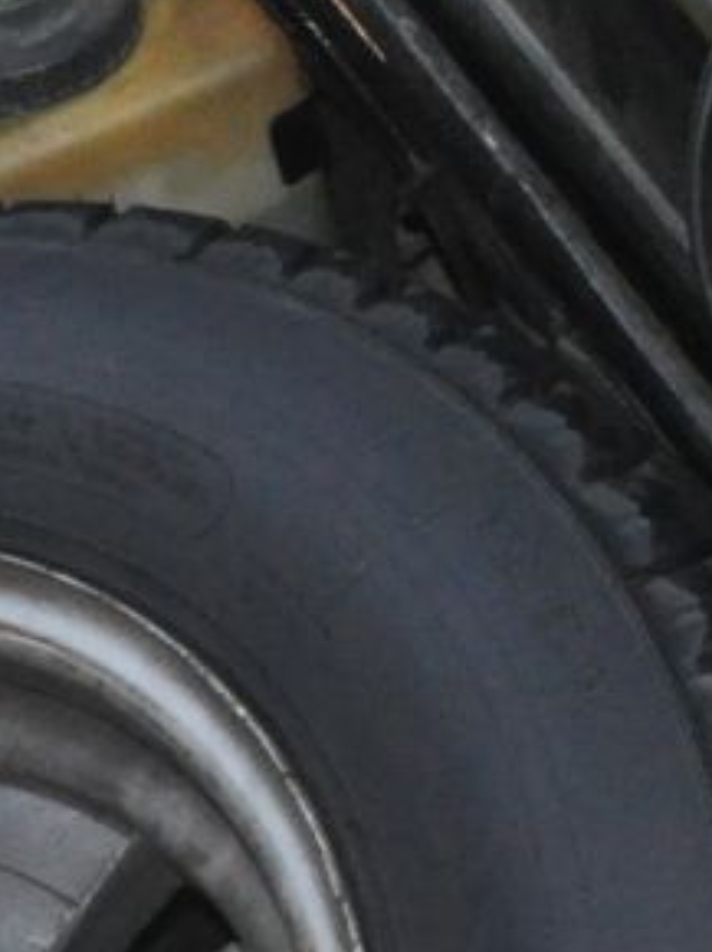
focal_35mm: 161
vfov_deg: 12.3
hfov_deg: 8.7
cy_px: 397
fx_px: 4422
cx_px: 1450
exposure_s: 1/200
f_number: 13
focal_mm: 18
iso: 1600
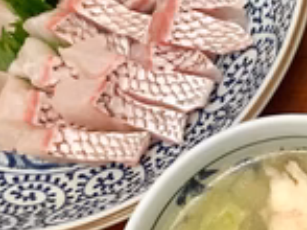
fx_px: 700
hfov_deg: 23.9
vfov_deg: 18.6
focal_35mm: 79
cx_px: 290
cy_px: 92
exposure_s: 1/24
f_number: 2.2
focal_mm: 4.15
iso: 250
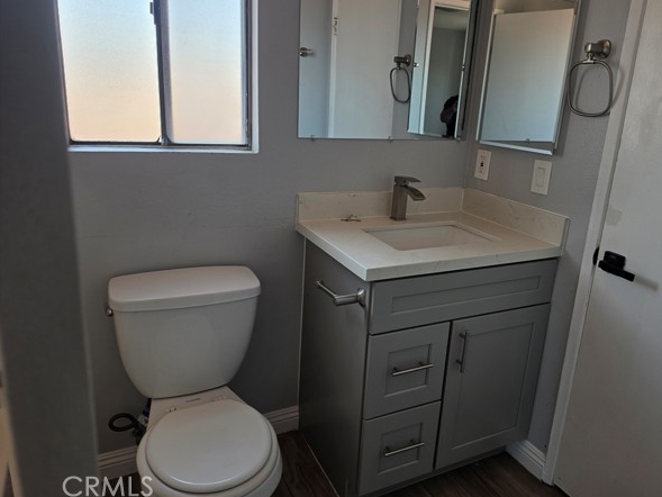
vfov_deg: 54.9
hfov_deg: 69.3
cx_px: 359
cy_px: 233
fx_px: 478
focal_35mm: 25
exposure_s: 1/180
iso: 20
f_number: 1.4
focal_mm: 6.5
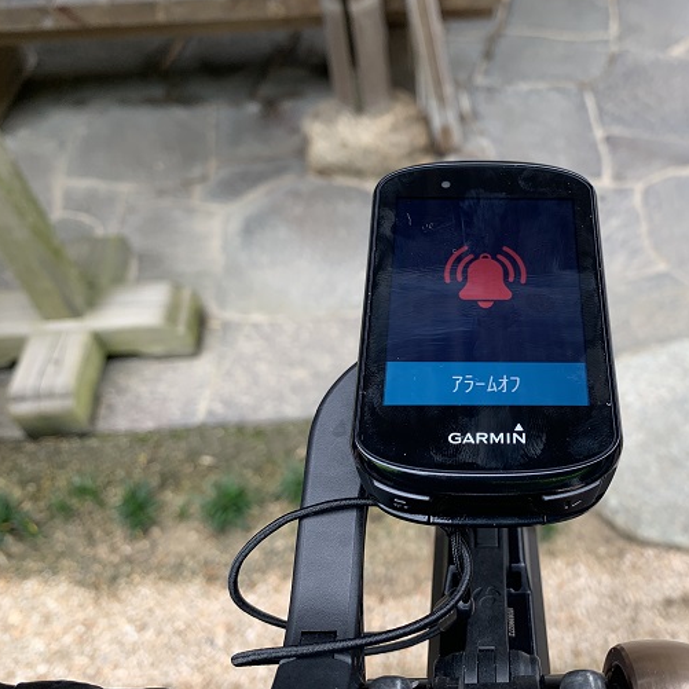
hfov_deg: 48.4
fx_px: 743
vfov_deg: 49.7
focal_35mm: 33
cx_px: 488
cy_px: 337
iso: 25
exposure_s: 1/136
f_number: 1.8
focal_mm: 4.25
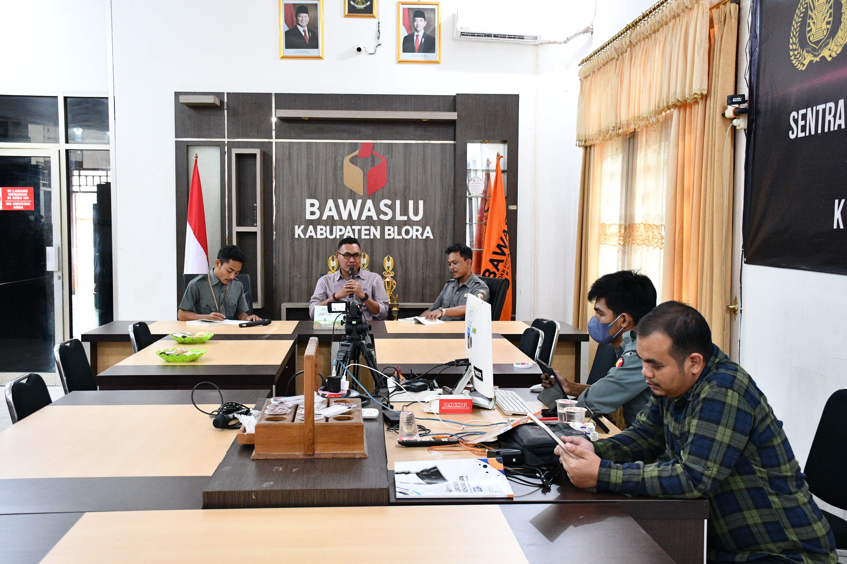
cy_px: 282
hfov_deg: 49.6
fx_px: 918
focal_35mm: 39
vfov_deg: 34.2
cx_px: 424
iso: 4500
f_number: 5.6
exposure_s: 1/45
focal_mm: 26
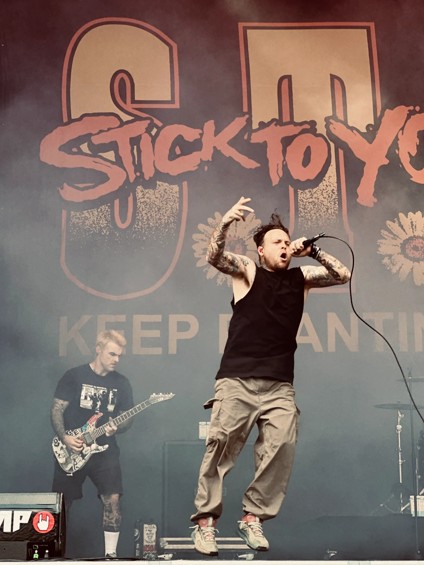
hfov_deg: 19.1
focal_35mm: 77
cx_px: 212
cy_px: 282
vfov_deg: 25.3
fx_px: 1258
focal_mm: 9
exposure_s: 1/121
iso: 25
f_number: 2.8
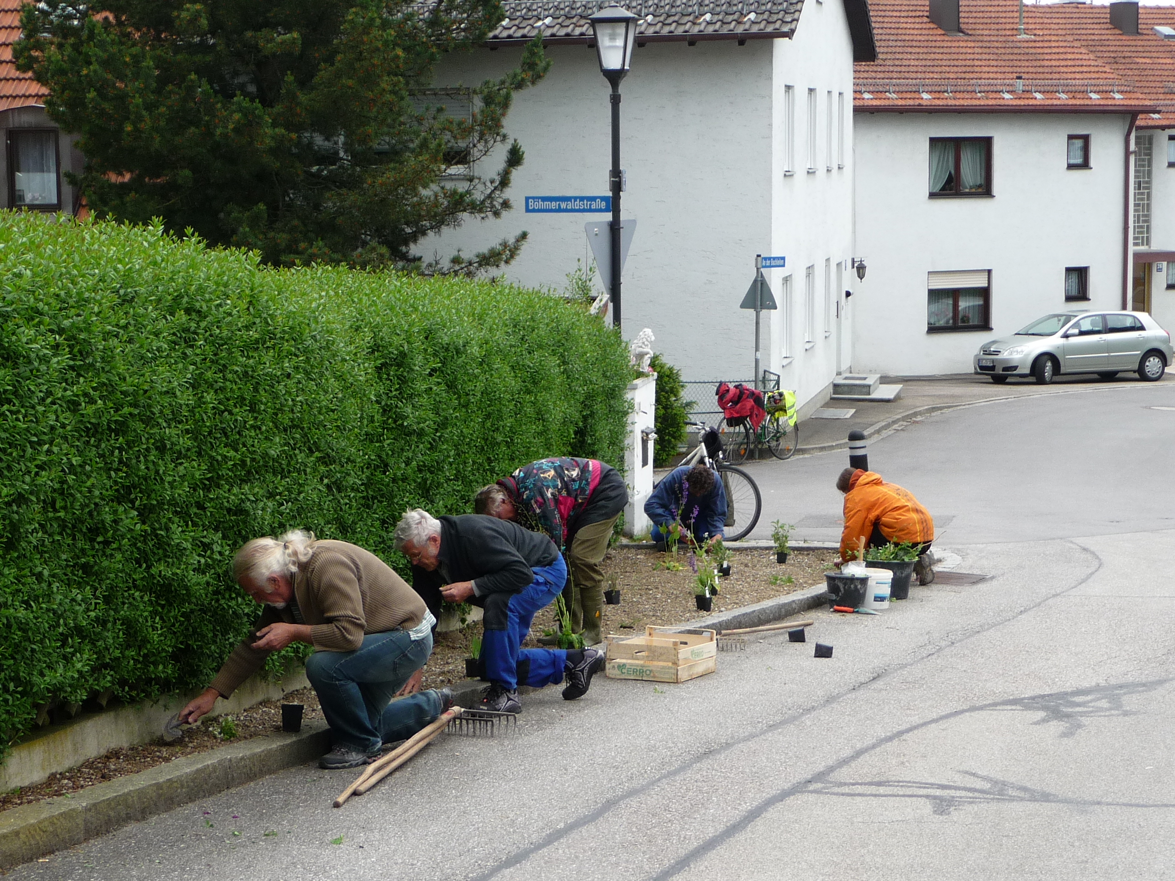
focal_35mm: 68
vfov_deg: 21.6
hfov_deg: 28.6
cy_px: 440
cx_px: 588
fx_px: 2308
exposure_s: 1/200
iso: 100
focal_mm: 8.5
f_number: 4.2
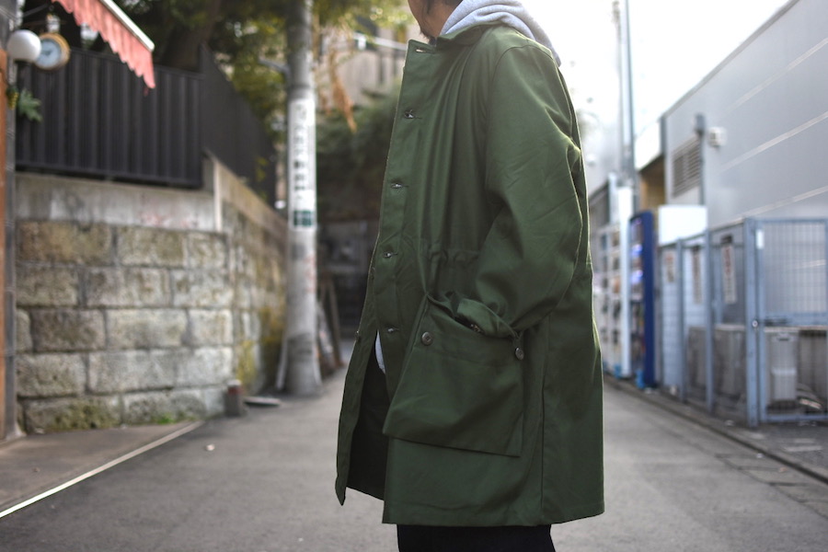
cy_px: 276
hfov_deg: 37.9
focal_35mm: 52
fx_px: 1207
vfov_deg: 25.8
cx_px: 414
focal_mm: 35
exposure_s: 1/800
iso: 400
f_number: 1.8
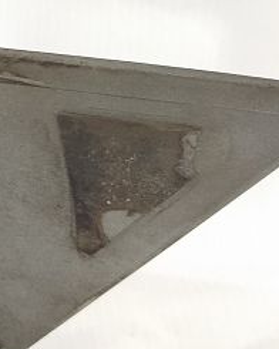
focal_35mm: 129
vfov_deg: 14.9
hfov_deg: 10.3
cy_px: 91
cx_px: -401
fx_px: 1331
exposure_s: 1/50
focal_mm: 4.71
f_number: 1.79
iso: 303
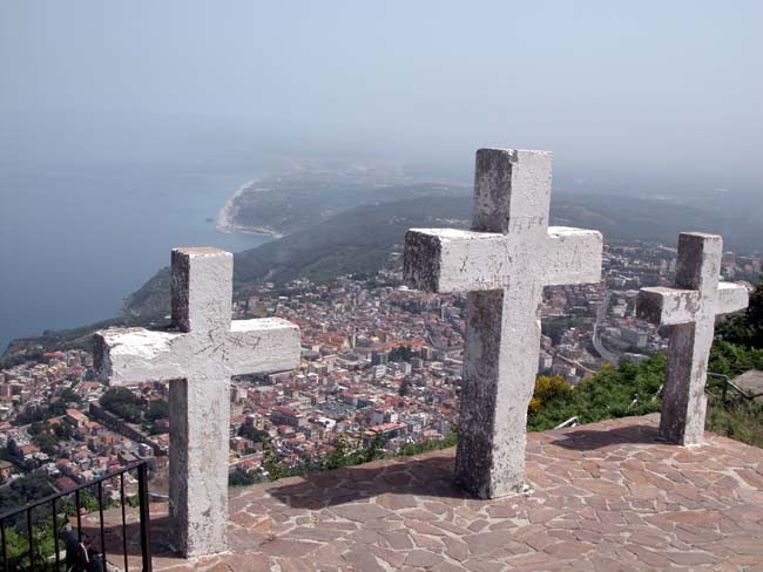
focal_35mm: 45
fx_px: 992
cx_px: 382
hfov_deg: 42.1
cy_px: 286
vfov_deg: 32.2
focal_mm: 11.6
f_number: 7.5
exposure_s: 1/535
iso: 100
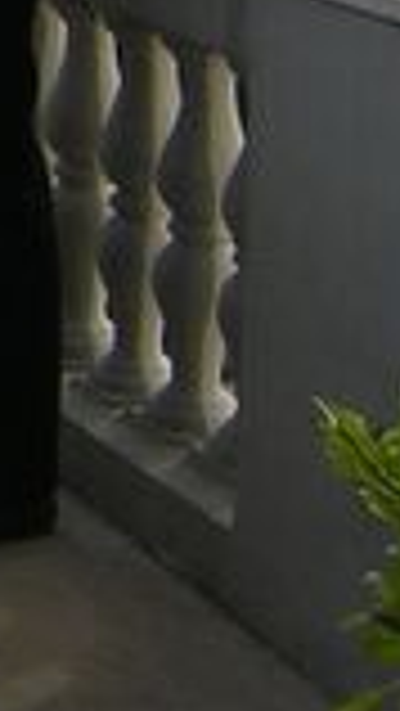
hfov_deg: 7.3
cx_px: -481
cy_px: -112
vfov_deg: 13.2
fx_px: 2995
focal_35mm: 159
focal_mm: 4.7
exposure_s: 1/178
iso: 100
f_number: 5.2
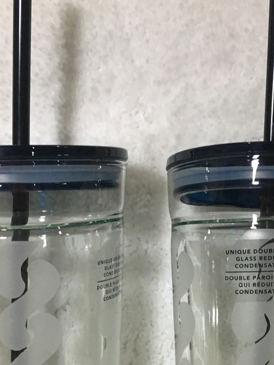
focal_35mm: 65
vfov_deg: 27.9
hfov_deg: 22.6
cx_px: 150
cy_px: 370
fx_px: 686
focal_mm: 4.15
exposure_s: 1/33
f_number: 2.2
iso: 64
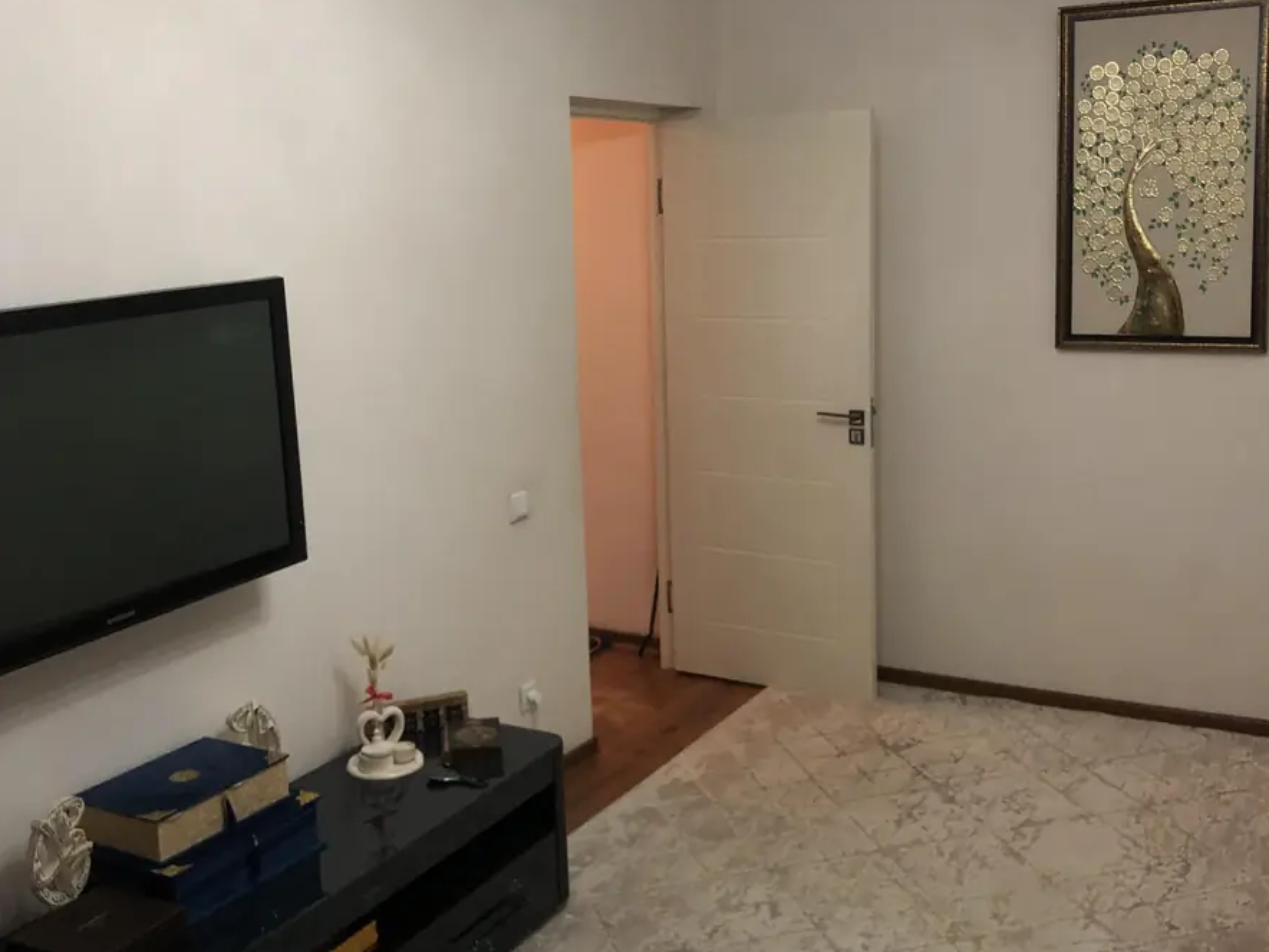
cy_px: 406
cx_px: 642
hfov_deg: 49.0
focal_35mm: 38
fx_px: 1393
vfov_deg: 37.6
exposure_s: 1/33
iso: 40
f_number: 1.8
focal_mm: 4
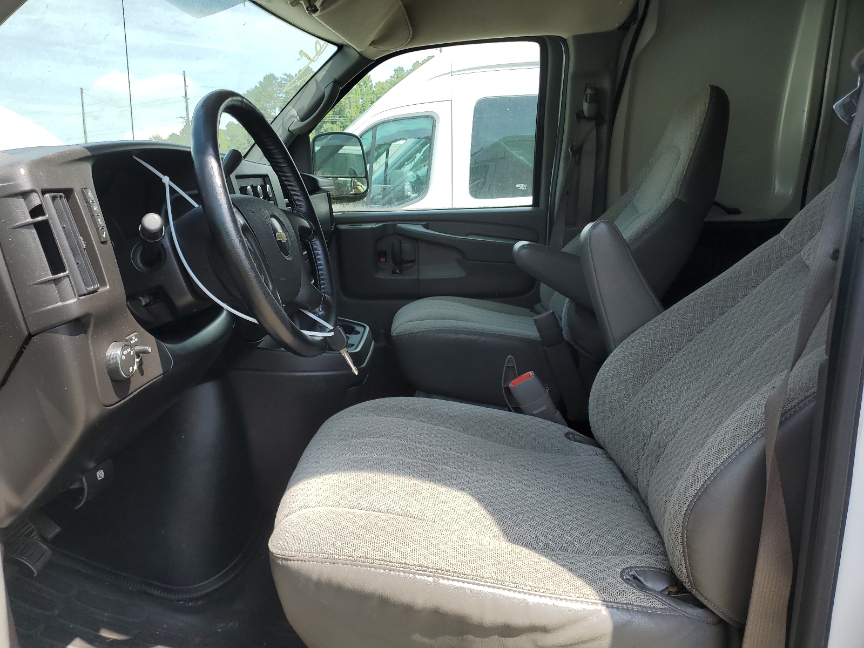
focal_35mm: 26
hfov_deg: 67.3
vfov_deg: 53.1
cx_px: 432
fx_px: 649
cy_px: 324
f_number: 1.5
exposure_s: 1/909
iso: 50
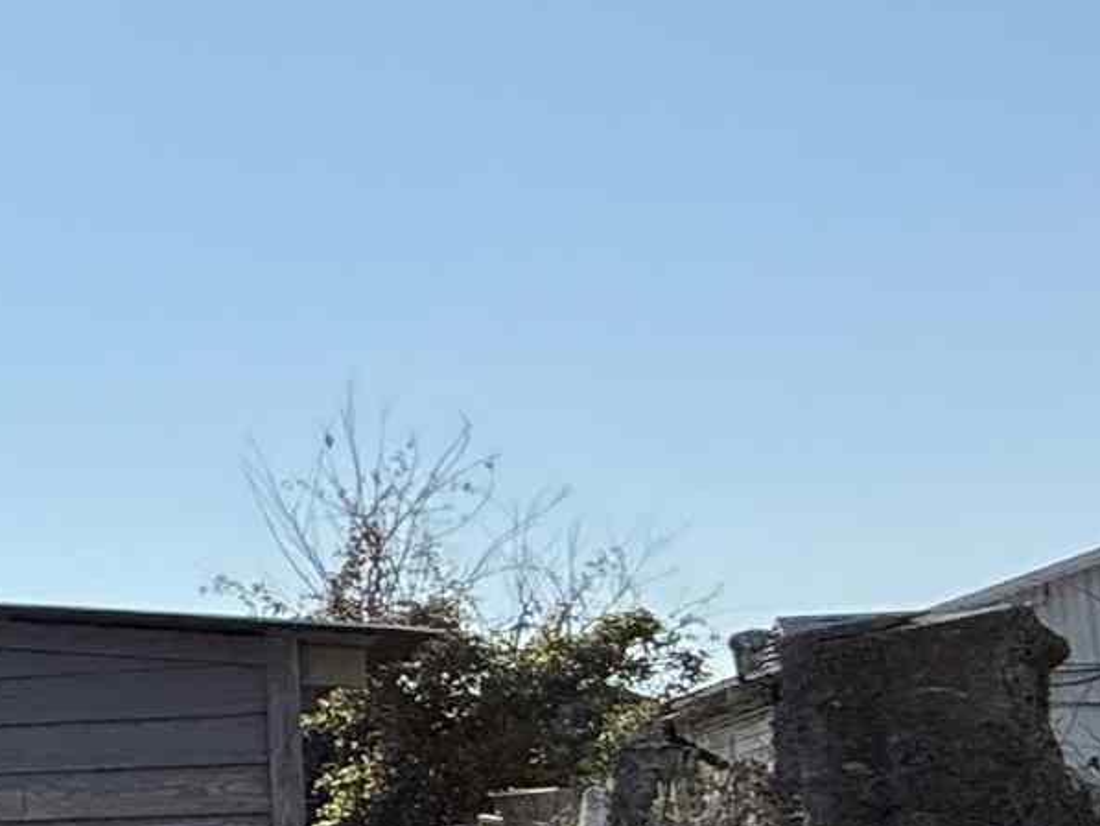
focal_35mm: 72
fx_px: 2288
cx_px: -1723
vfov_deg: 19.8
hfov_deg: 14.0
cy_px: 822
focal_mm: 2.22
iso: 64
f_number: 2.2
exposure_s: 1/2092
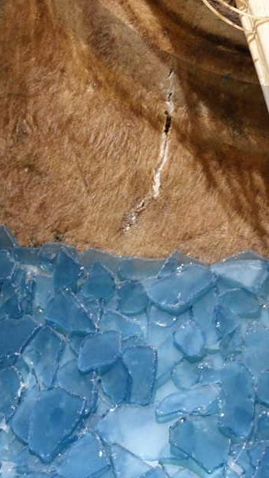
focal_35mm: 188
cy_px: -232
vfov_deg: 11.0
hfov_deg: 6.4
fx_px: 2384
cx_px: 320
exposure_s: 1/10
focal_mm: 46
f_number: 6.3
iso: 800
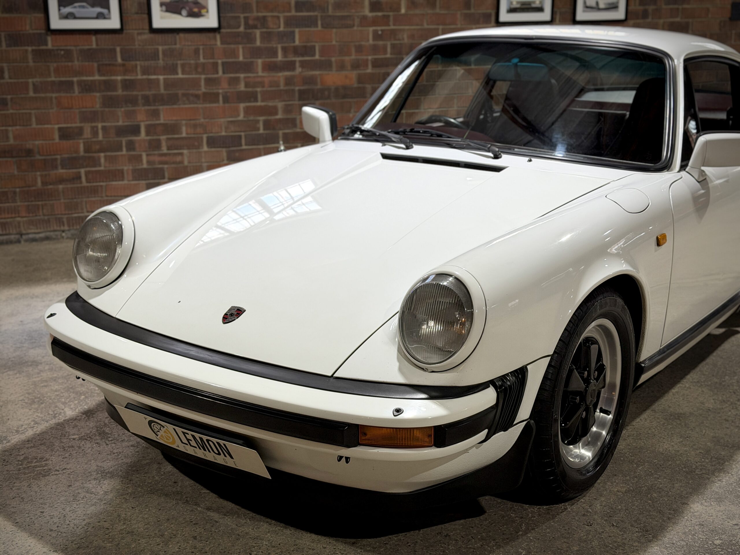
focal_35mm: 48
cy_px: 278
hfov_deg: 39.7
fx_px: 1026
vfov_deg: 30.3
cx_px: 370
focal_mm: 6.76
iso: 50
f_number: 1.78
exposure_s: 1/50
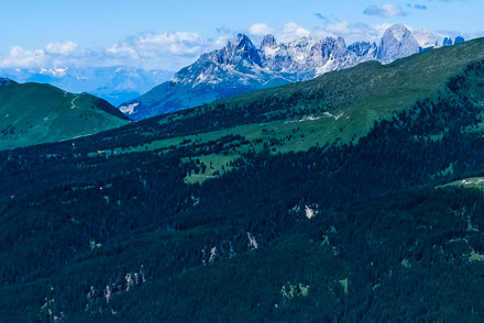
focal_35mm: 126
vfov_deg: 10.7
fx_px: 1695
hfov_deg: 16.2
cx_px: 202
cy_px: 402
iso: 200
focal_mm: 31.5
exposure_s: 1/180
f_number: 13
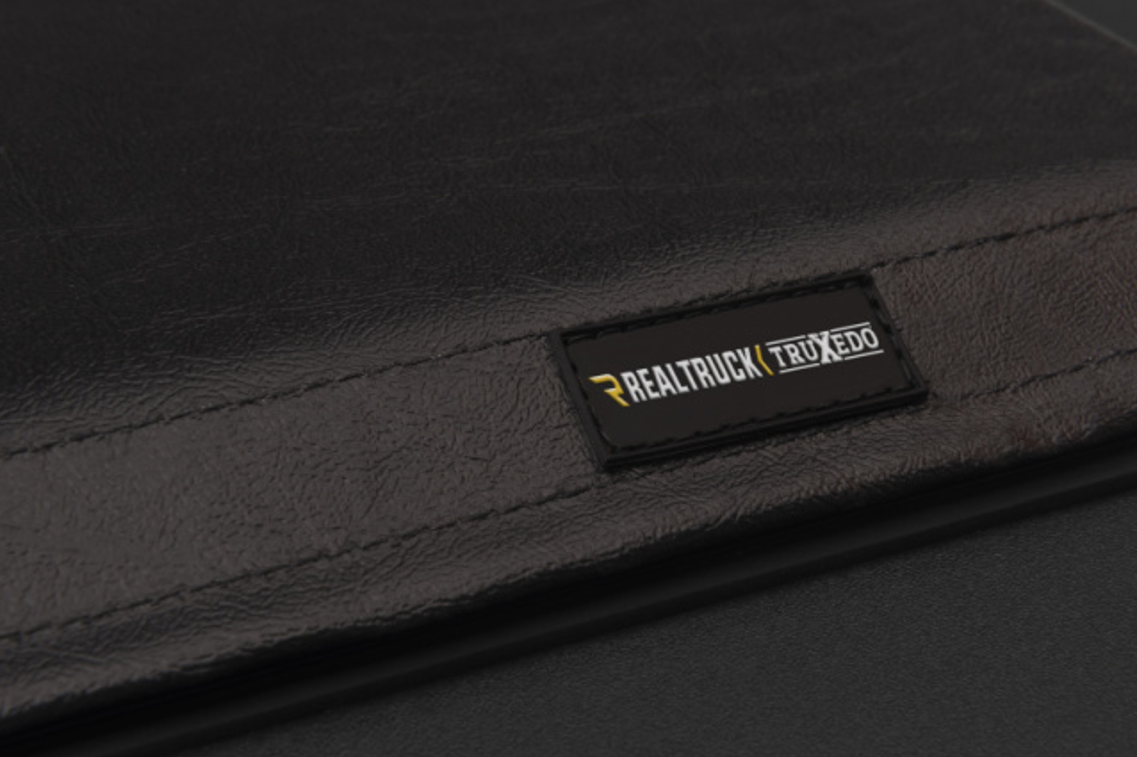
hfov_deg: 29.2
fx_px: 2179
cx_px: 604
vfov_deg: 19.7
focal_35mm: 69
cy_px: 436
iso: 100
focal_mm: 55
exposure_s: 1/60
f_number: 14
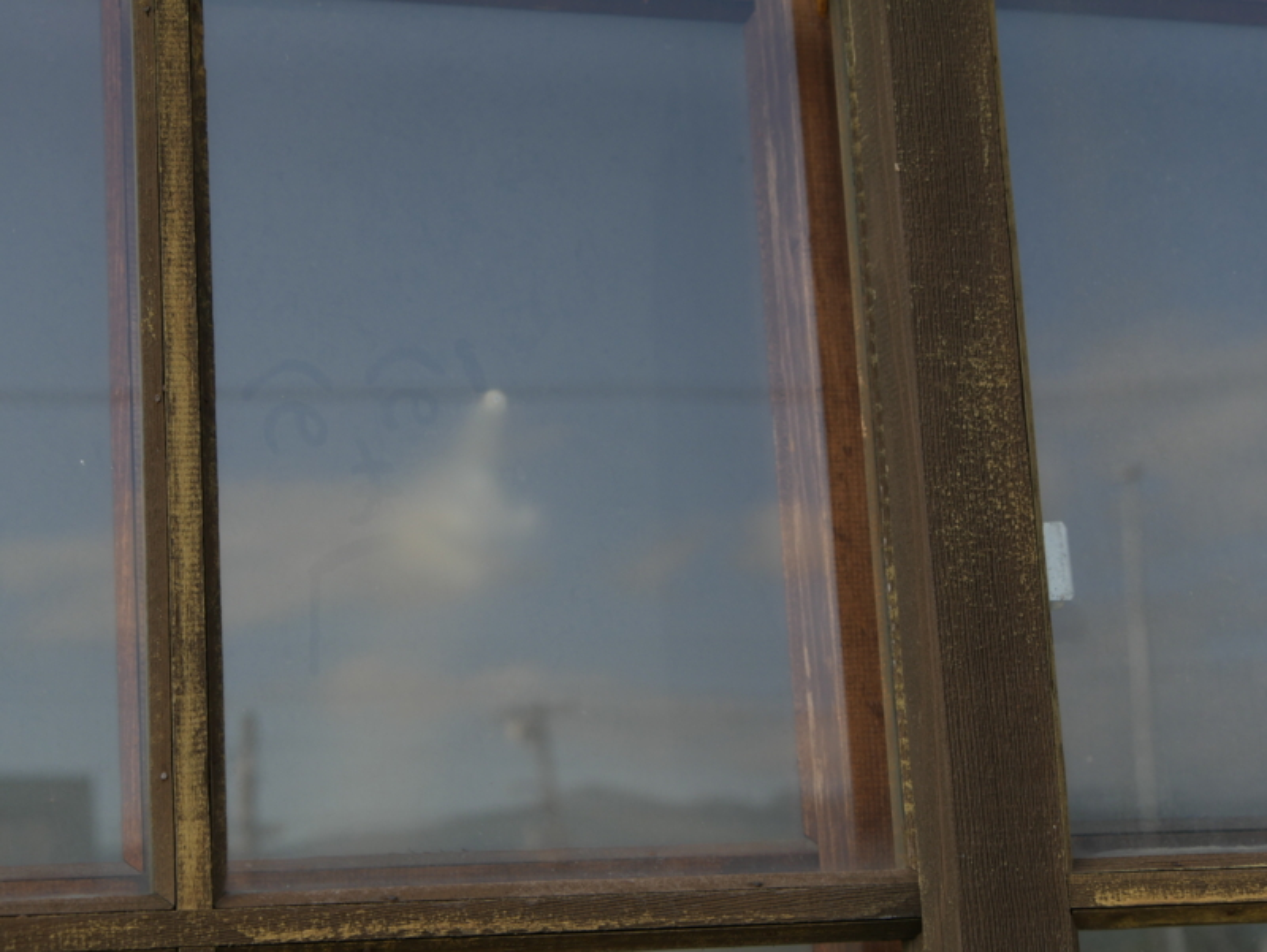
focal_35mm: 80
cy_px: 476
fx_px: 2930
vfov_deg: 18.5
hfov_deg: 24.4
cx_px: 634
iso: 200
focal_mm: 40
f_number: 5.6
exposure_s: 1/250
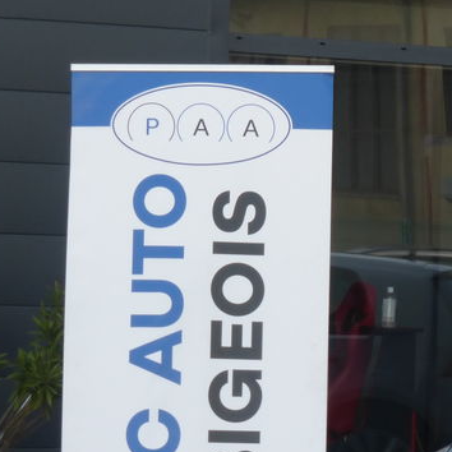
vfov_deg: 7.8
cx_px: 622
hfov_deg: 7.7
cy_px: 426
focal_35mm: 225
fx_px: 3324
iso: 100
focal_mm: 16.1
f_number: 5.2
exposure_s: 1/200
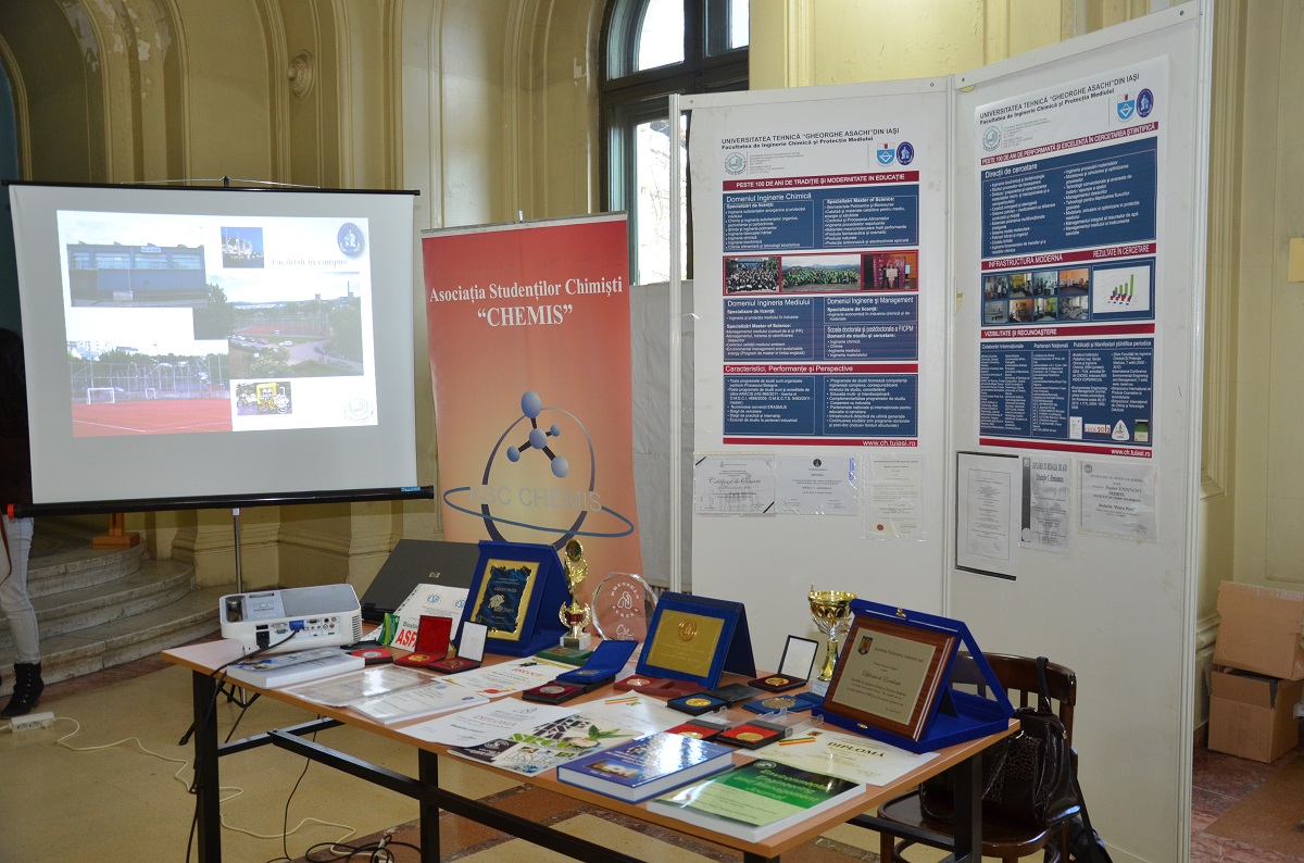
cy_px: 432
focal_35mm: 33
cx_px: 652
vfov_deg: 39.8
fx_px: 1192
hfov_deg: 57.3
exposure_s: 1/60
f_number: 4
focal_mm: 22
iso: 560
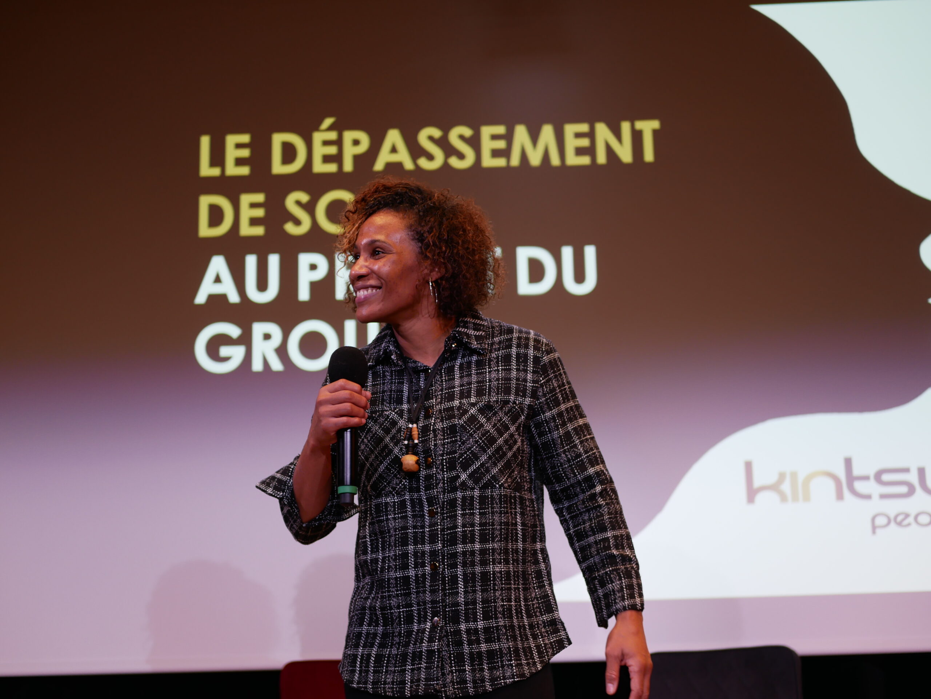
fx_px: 1345
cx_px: 466
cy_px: 350
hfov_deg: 38.2
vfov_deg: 29.1
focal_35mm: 50
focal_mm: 25
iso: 200
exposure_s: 1/100
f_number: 1.7
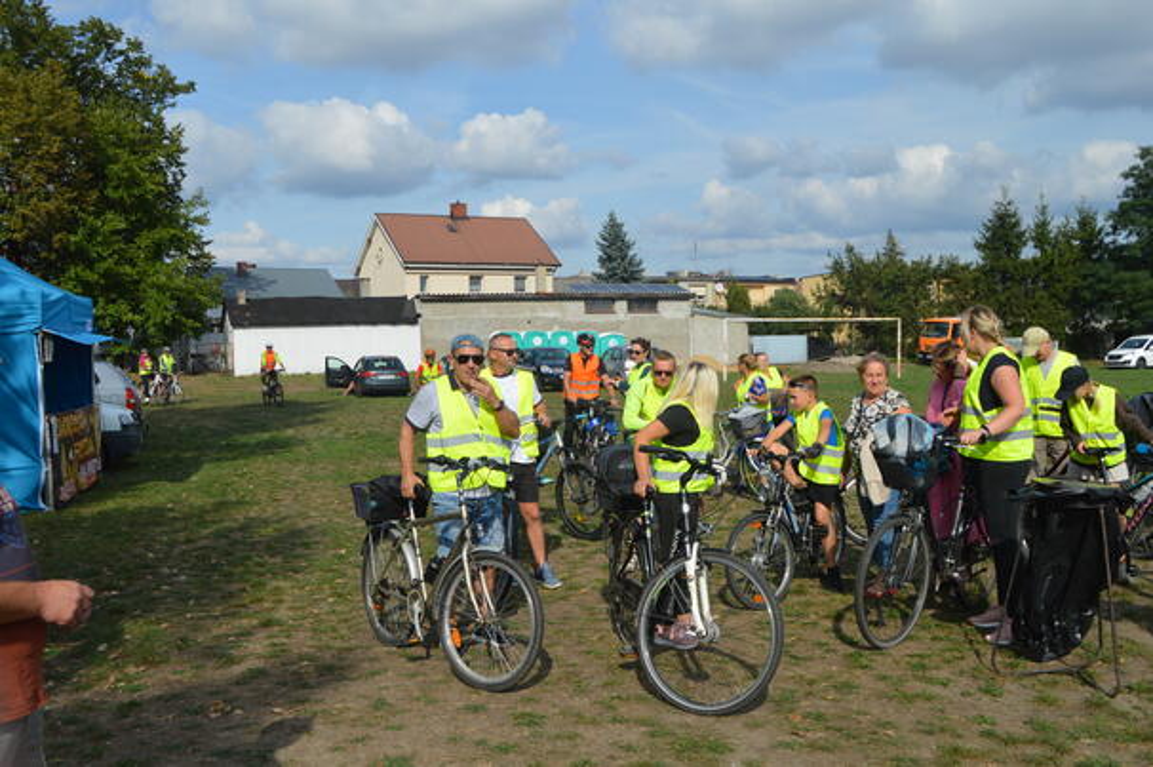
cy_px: 384
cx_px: 576
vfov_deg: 36.8
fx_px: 1152
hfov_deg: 53.2
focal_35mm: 36
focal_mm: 24
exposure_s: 1/320
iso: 100
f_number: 9
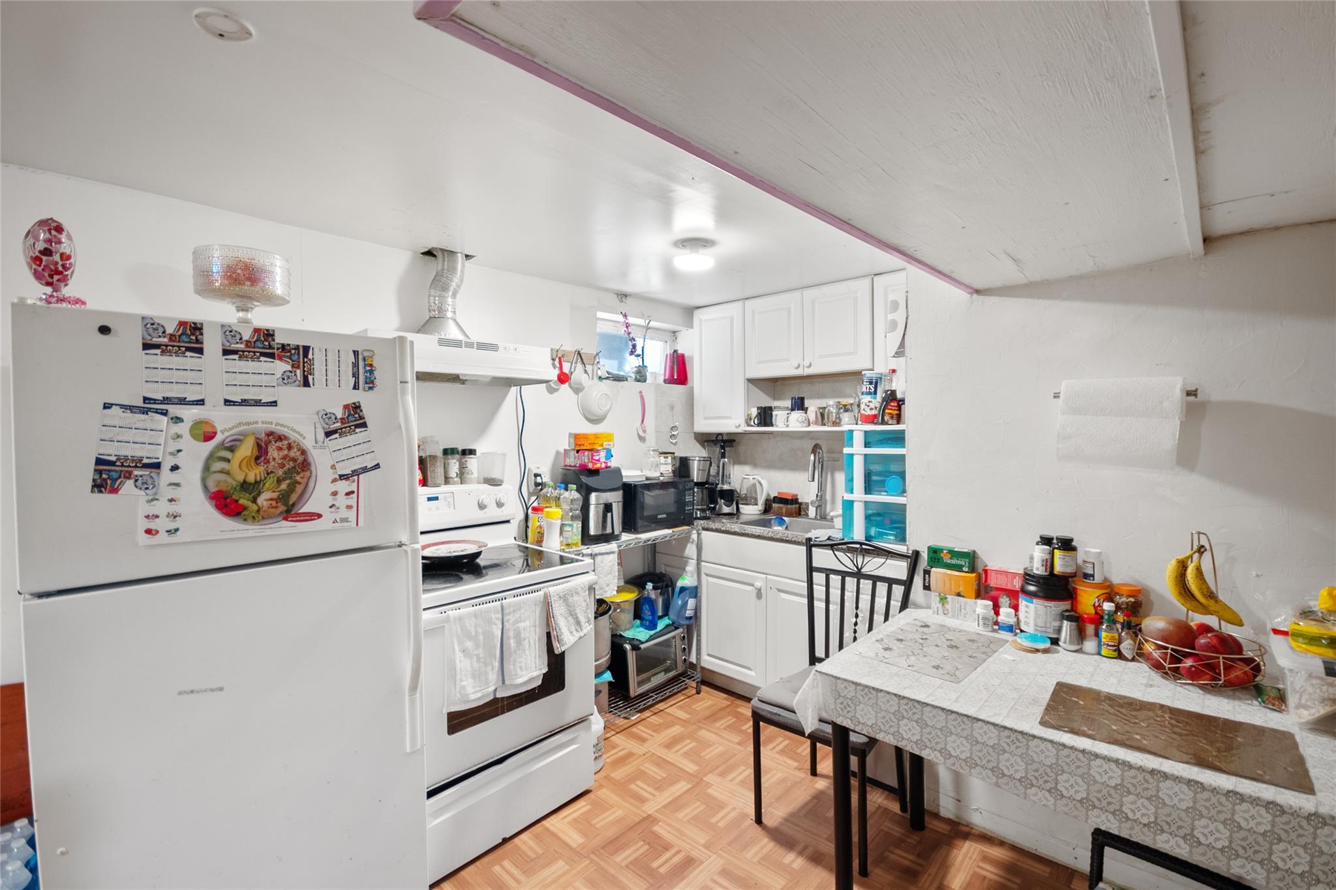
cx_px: 668
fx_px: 557
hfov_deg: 100.4
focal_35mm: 15
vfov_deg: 77.3
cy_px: 445
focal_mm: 10
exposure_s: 1/5
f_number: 4
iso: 200
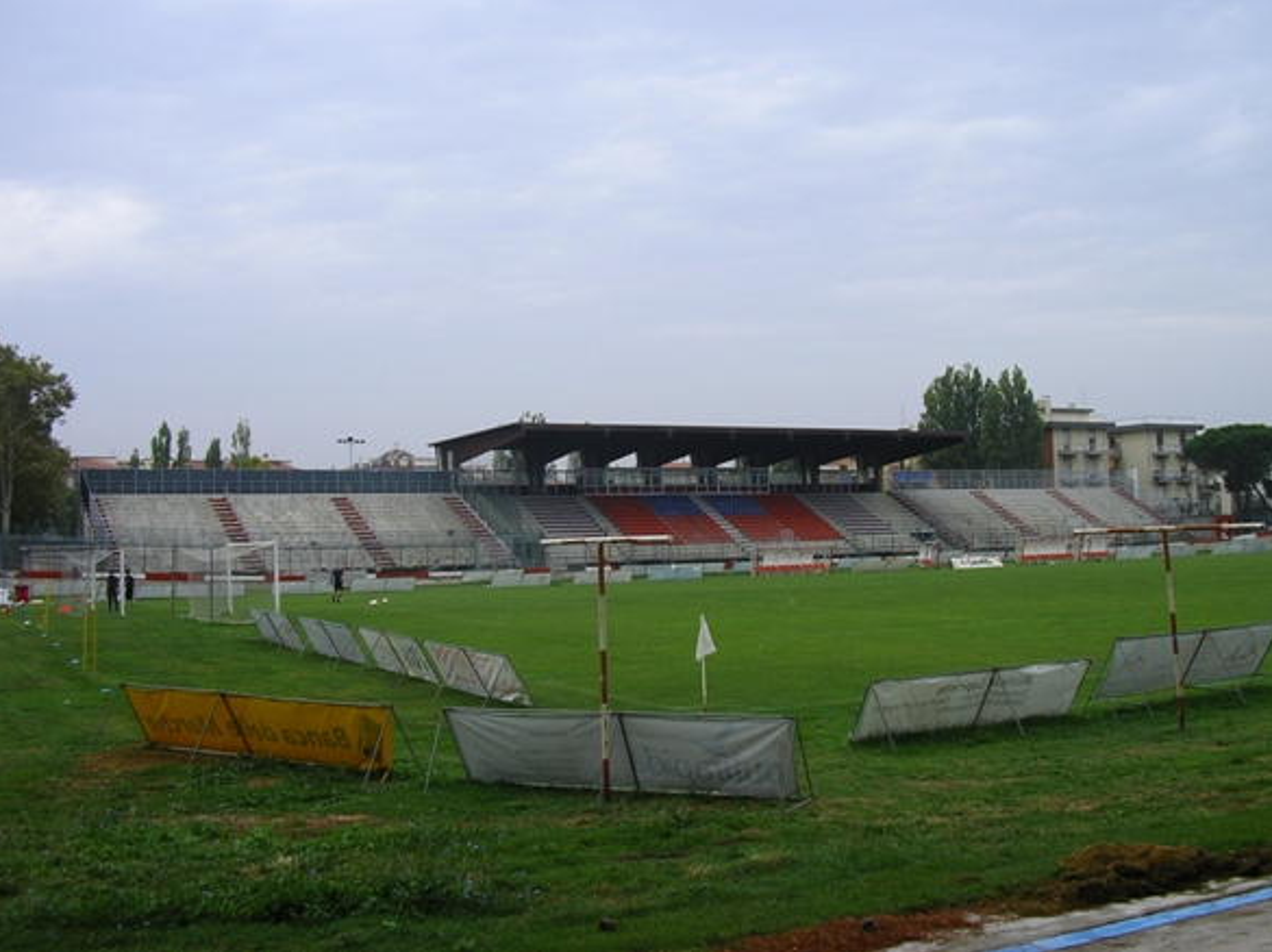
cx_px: 646
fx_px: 1432
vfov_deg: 36.8
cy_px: 465
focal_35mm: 39
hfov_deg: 47.9
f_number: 4.1
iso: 50
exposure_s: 1/200
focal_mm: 5.8
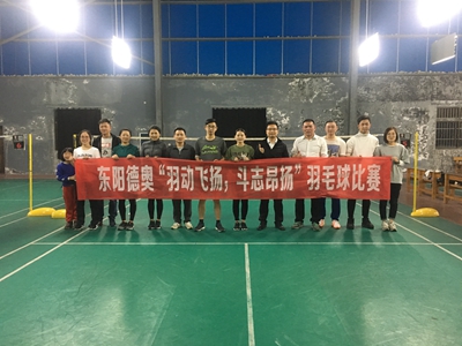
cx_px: 231
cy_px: 173
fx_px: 387
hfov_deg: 61.7
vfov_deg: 48.2
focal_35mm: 29
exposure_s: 1/25
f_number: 2.2
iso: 200
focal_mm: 4.15
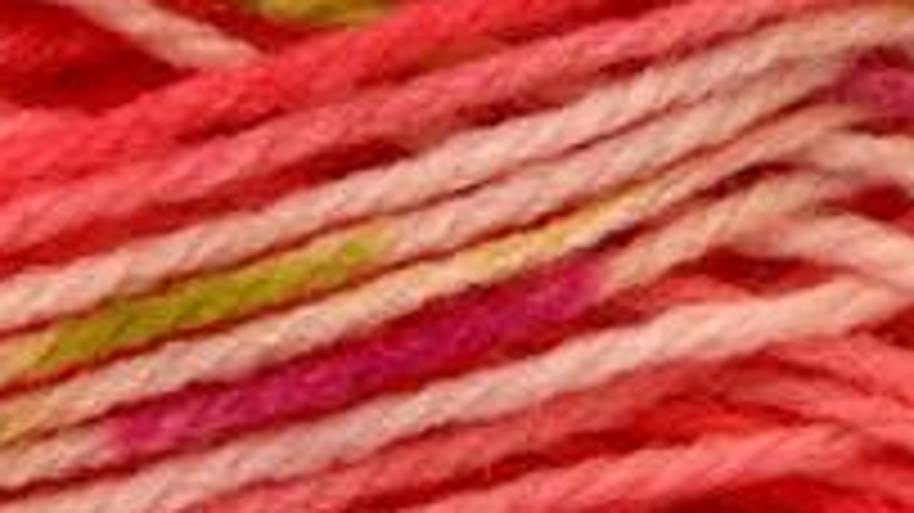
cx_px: 815
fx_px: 3755
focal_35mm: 155
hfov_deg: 13.8
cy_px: -11
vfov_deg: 7.8
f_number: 2.9
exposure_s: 1/23.1
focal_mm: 14.73
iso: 200
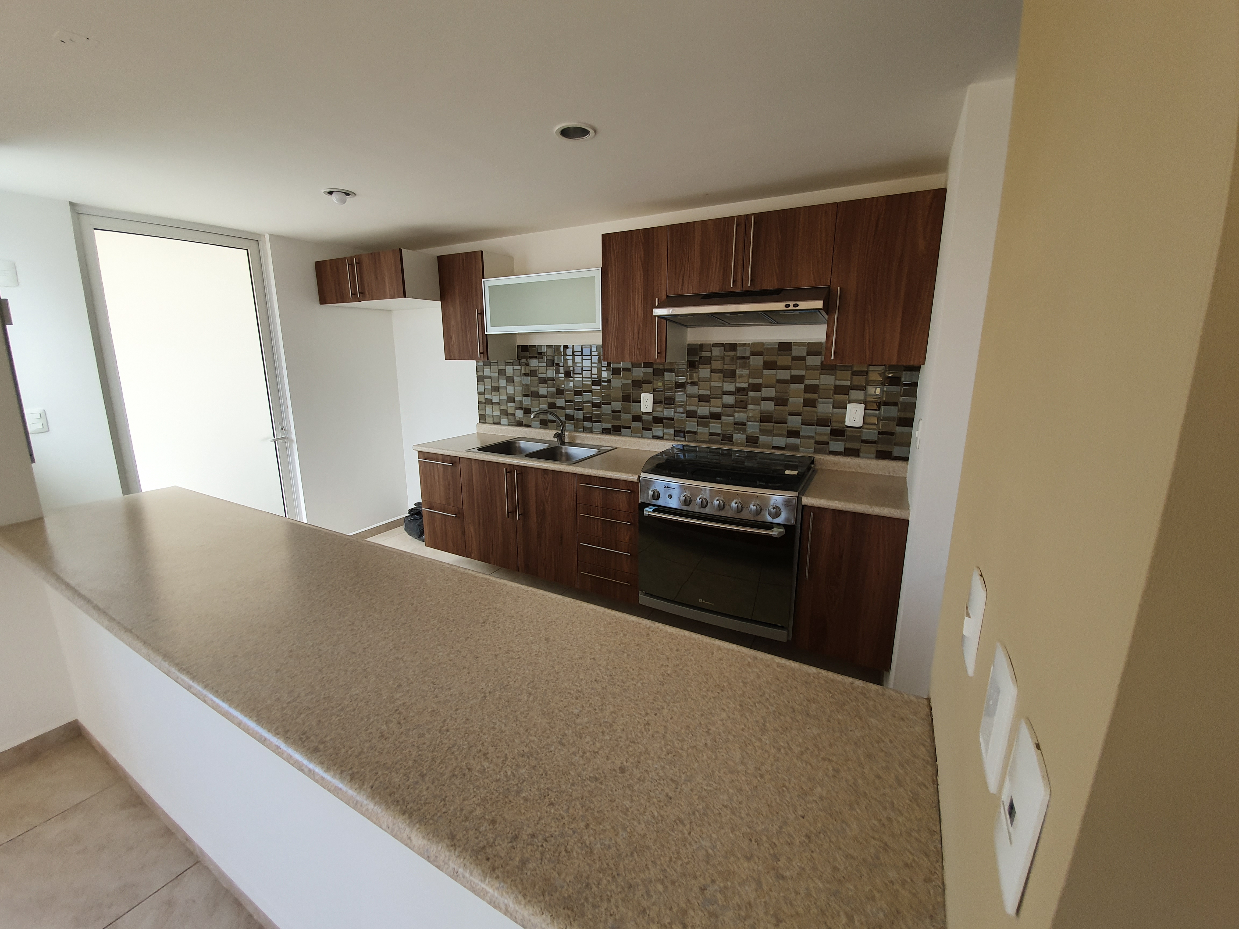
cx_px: 620
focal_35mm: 13
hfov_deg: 106.2
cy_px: 464
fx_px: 465
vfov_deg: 89.9
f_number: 2.2
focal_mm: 1.8
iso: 50
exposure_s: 1/120
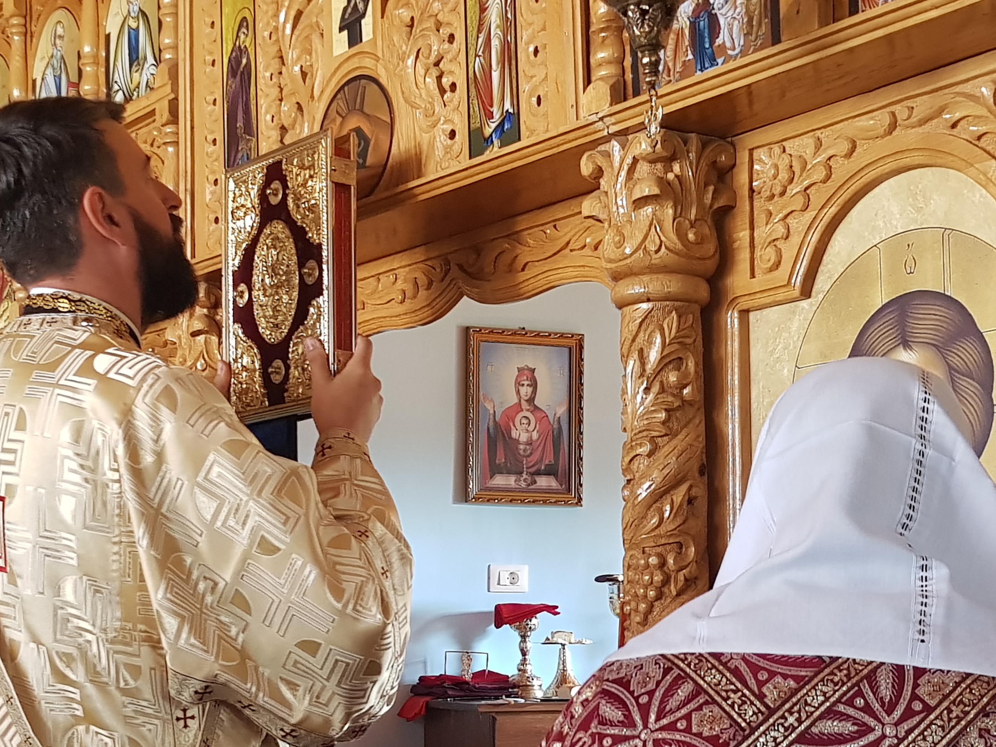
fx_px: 1381
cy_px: 631
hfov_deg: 39.6
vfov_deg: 29.4
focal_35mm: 48
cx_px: 536
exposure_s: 1/39
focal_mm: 4.2
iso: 160
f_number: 1.7
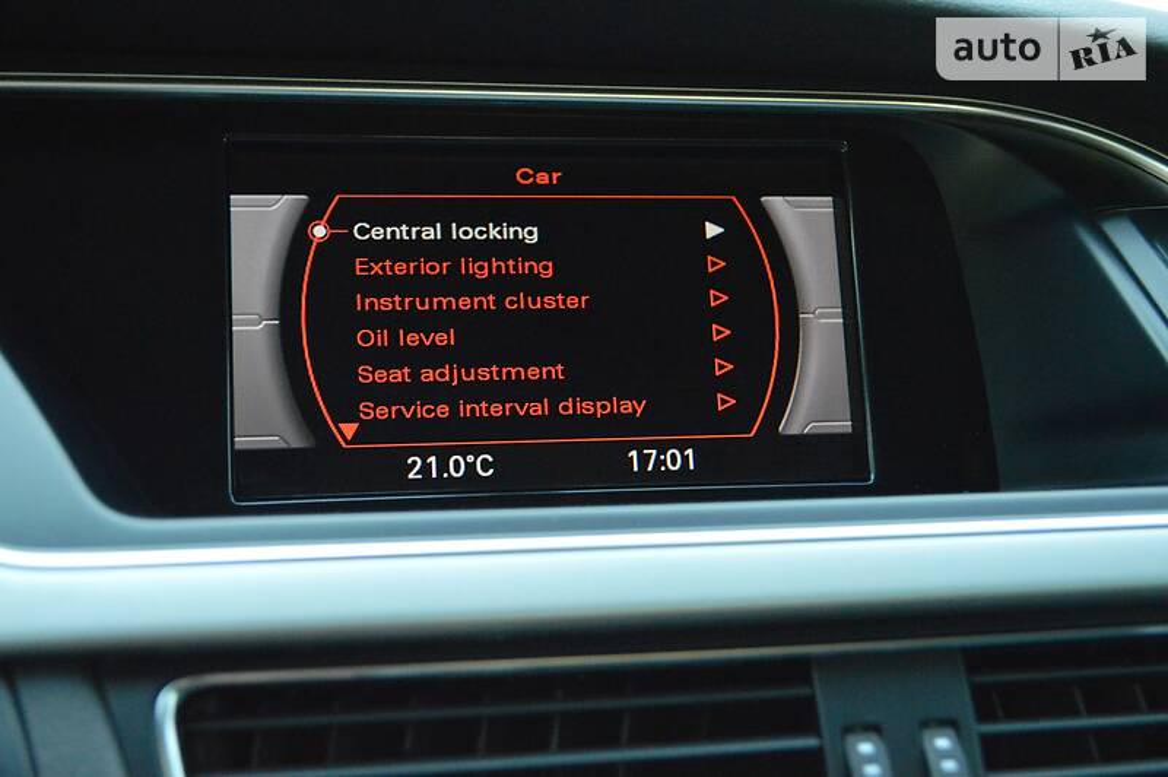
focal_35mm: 52
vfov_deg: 25.7
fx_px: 1702
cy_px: 388
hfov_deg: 37.9
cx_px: 584
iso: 3200
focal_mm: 35
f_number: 5
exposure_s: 1/50
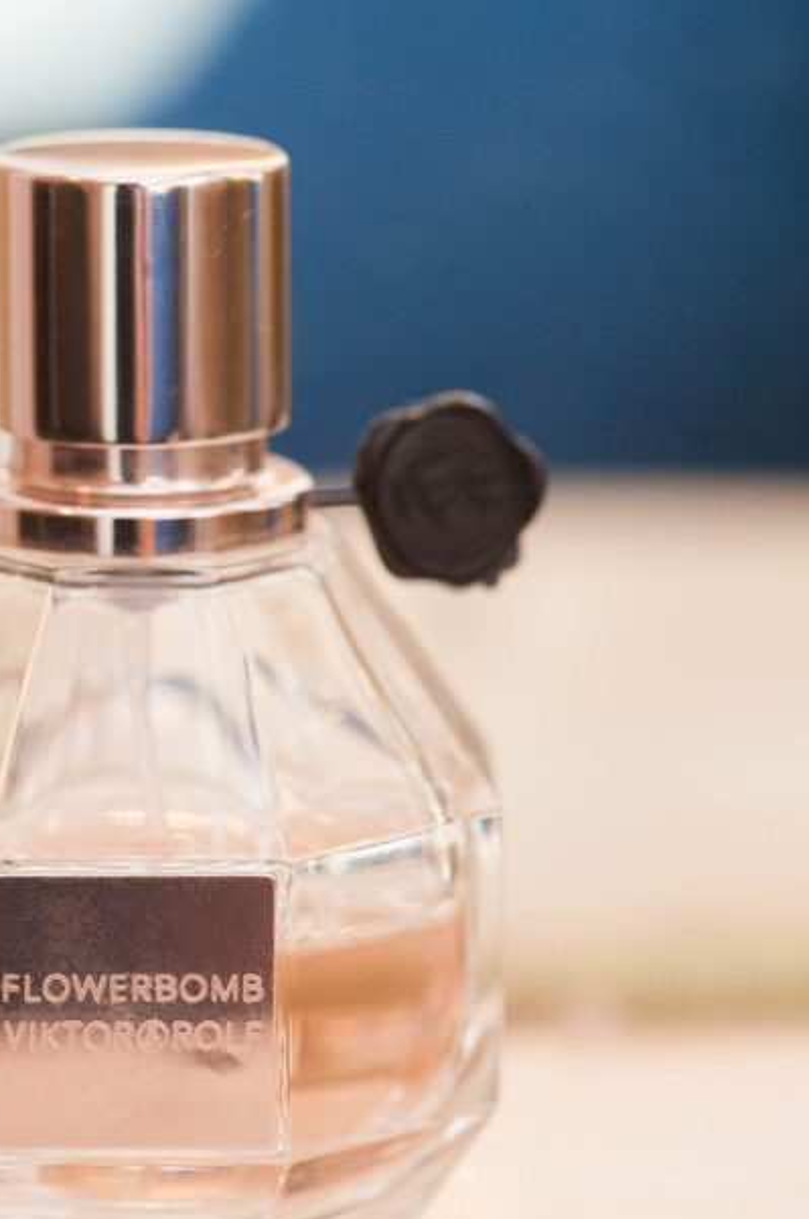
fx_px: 6051
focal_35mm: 179
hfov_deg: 7.6
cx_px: 139
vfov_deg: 11.5
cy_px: 582
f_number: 5.6
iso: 1600
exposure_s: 1/160
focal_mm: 105
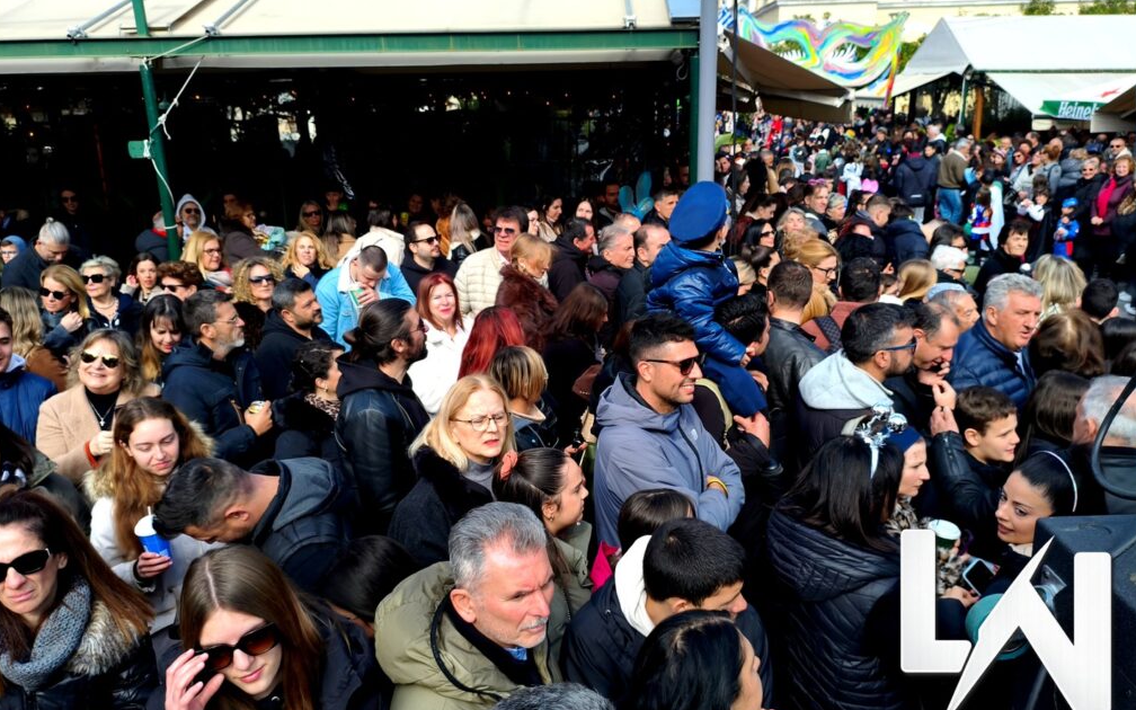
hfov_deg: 66.5
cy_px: 376
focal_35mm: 28
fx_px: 867
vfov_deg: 44.5
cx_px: 571
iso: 80
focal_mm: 4.94
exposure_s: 1/1877
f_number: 1.5
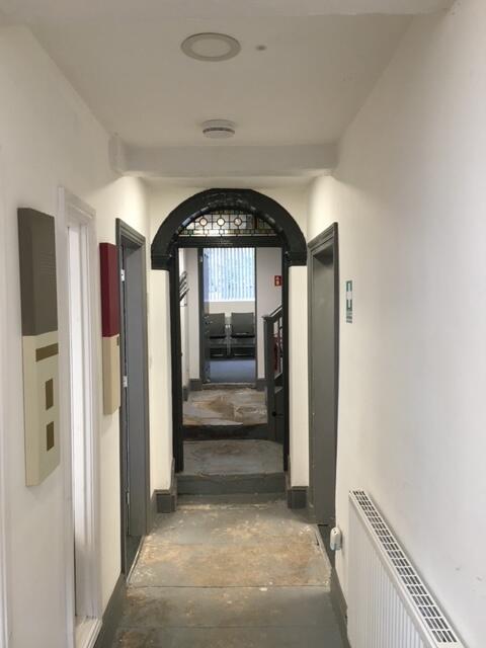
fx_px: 543
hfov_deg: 48.2
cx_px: 243
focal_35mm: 29
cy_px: 324
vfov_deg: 61.7
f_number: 2.2
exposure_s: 1/33
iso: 125
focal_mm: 4.15
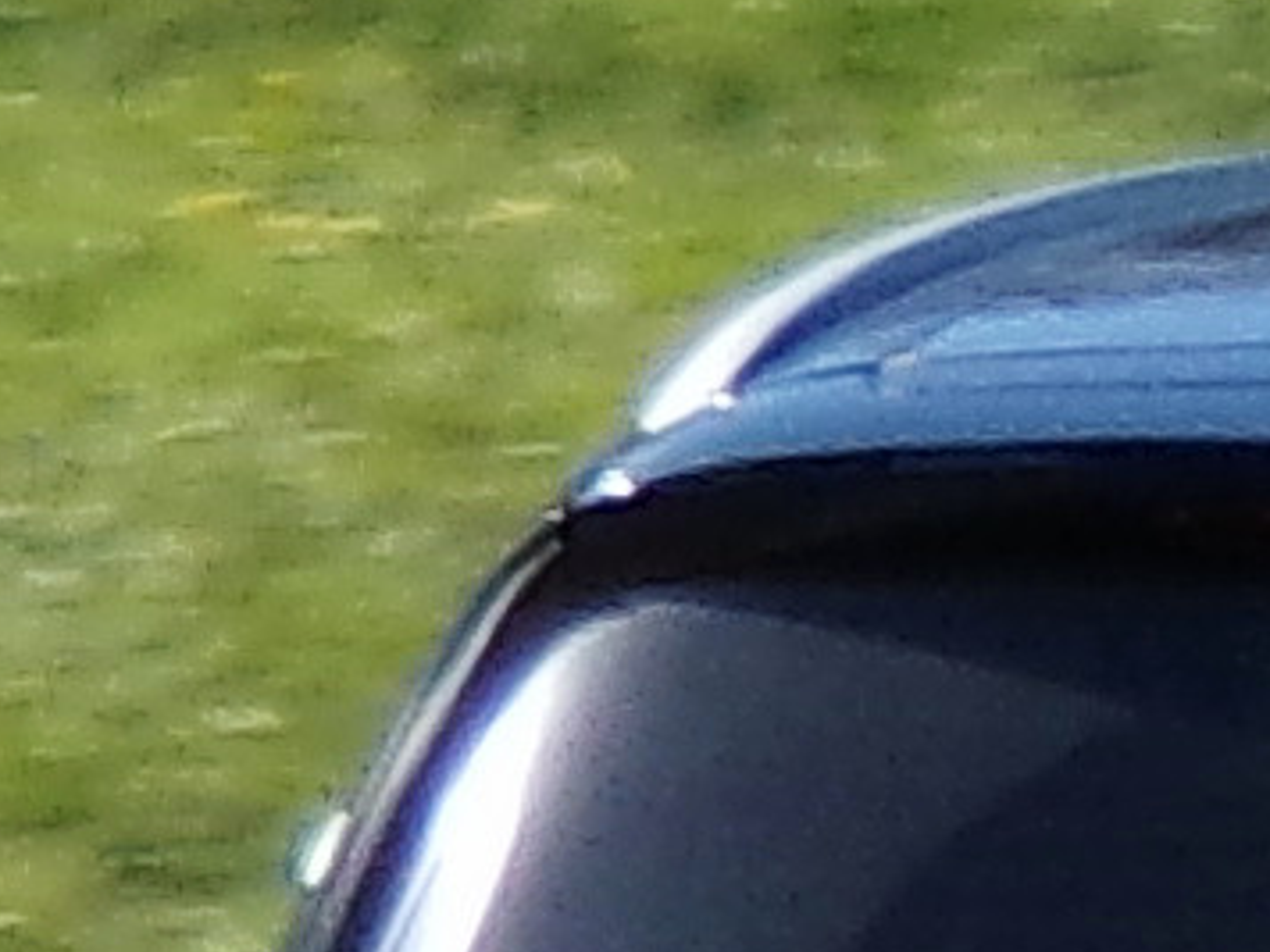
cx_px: 2198
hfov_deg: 2.3
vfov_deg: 1.7
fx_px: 31992
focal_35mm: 872
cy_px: 1722
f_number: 4.7
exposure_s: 1/400
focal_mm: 31.3
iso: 100
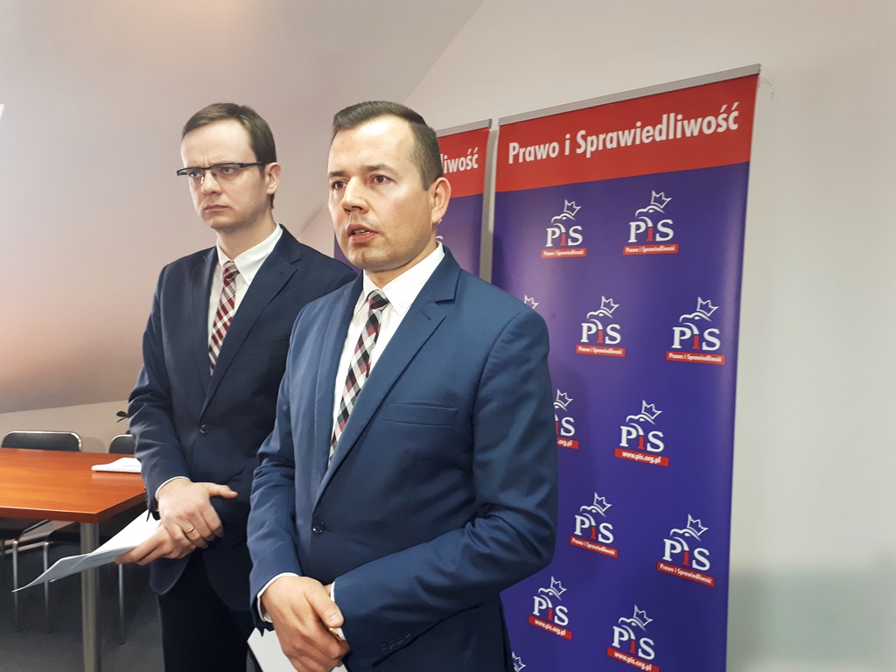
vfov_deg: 51.4
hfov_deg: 65.3
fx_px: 699
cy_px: 336
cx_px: 448
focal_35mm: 27
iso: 100
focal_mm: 3.6
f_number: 1.9
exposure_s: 1/33
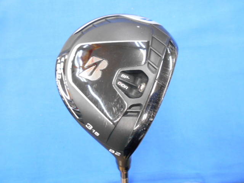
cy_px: 92
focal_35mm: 26
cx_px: 122
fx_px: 183
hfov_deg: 67.3
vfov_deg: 53.1
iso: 400
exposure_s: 1/25
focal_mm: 4.6
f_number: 3.2
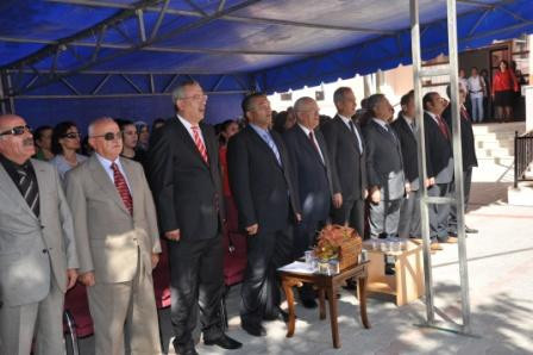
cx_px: 266
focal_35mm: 39
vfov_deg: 34.2
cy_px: 178
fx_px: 577
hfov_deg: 49.6
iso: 200
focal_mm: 26
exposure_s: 1/200
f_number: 7.1
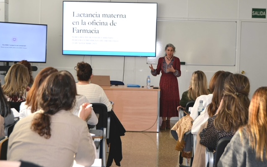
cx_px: 134
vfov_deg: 18.4
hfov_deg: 29.0
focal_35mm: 71
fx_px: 517
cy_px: 81
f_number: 5.3
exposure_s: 1/60
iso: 450
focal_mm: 46
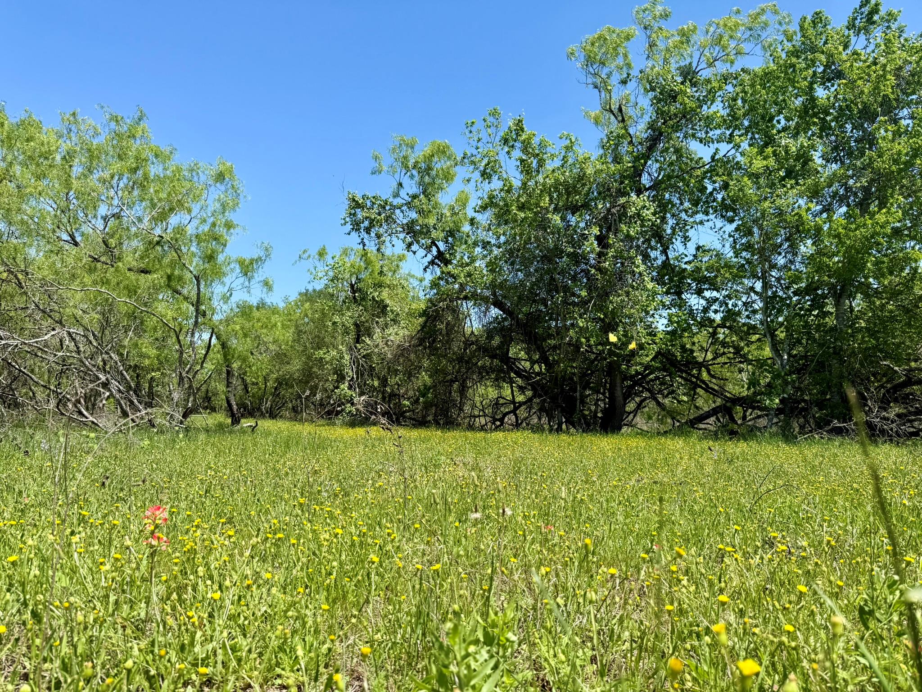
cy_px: 346
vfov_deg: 56.8
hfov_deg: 71.6
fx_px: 639
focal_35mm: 24
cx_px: 461
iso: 80
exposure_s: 1/2801
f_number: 1.78
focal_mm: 6.76
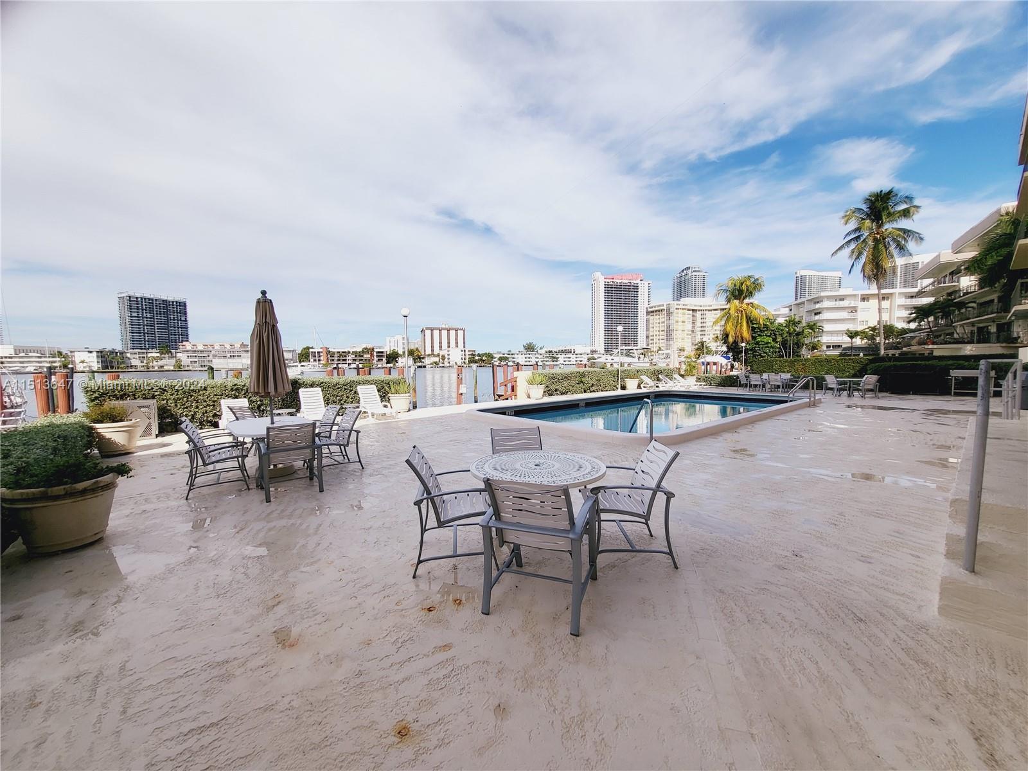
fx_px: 386
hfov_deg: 106.2
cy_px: 386
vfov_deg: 89.9
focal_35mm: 13
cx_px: 514
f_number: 2.2
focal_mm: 1.74
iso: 32
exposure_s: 1/1627
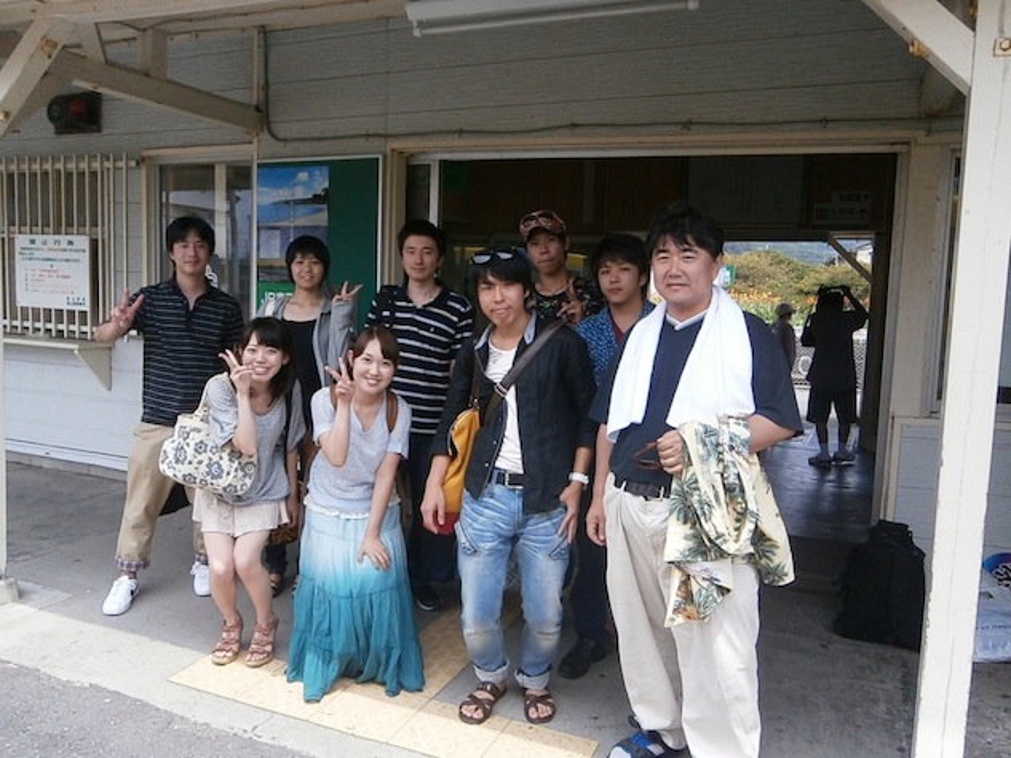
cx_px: 506
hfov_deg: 67.3
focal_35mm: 26
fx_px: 760
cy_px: 379
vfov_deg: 53.1
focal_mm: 4.7
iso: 250
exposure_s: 1/1600
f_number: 2.8
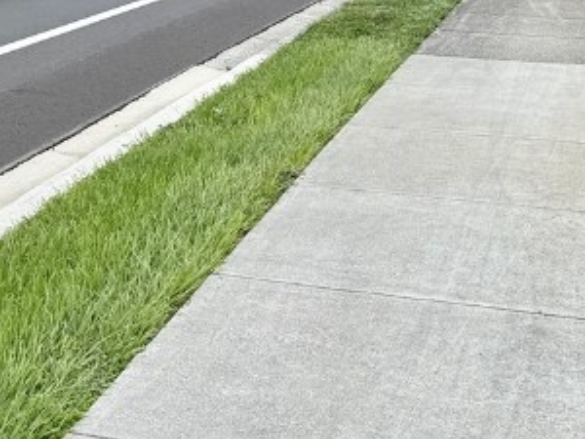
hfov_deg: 22.5
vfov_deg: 16.7
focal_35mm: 82
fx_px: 1386
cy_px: -174
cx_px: -57
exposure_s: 1/4975
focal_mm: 6.76
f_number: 1.78
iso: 80
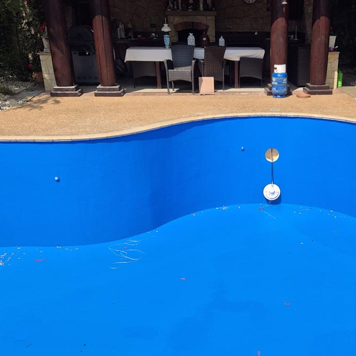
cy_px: 258
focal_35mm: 45
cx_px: 252
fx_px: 524
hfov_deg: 36.9
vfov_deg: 36.8
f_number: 1.8
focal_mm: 5.4
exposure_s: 1/1960
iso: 25
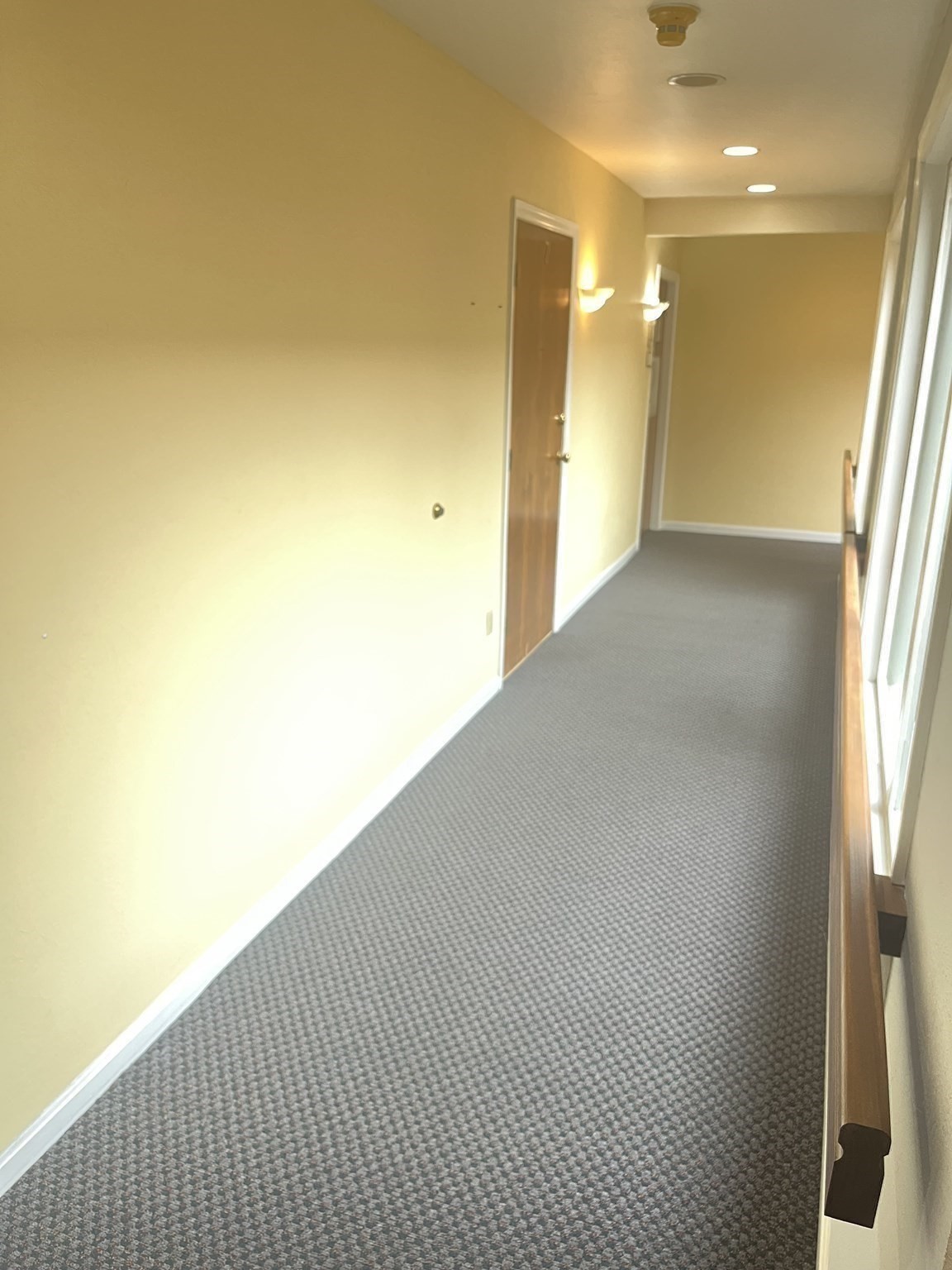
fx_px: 953
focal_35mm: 26
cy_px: 635
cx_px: 476
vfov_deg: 67.3
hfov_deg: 53.1
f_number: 1.6
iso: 250
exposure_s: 1/60
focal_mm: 5.1
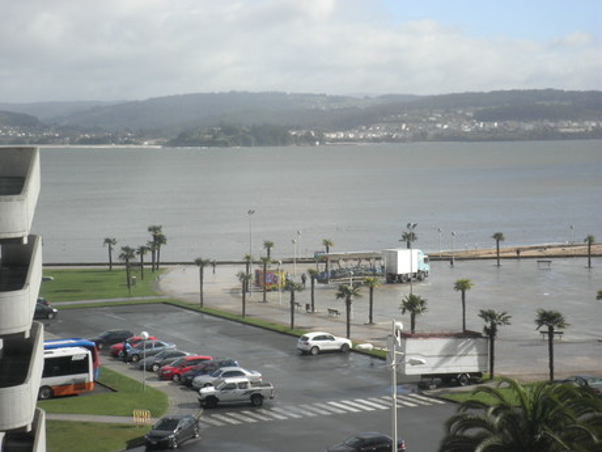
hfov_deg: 26.7
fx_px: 1270
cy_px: 226
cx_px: 301
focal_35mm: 73
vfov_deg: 20.2
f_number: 4.7
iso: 64
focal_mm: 13
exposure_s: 1/400
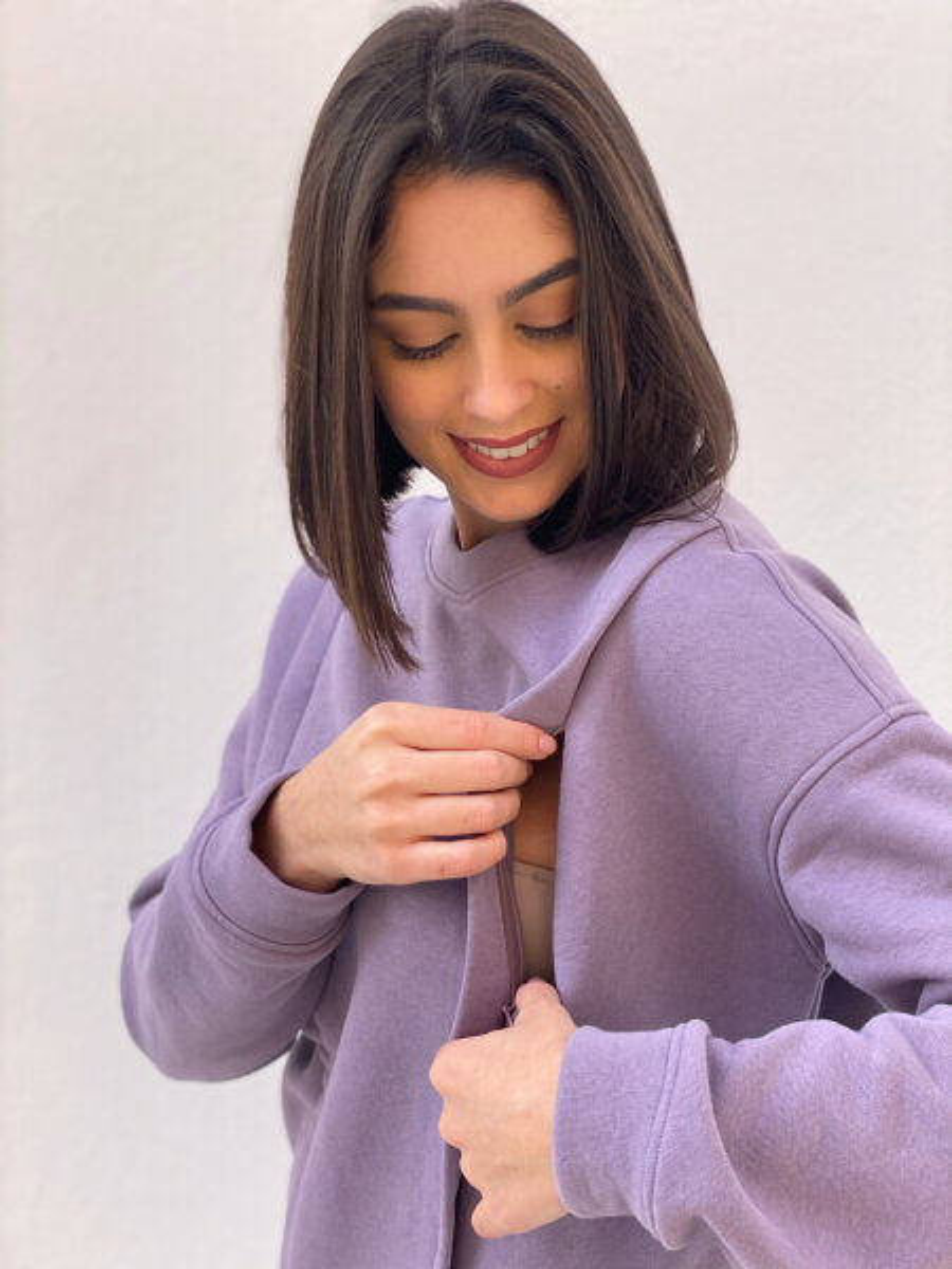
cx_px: 476
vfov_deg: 36.8
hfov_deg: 28.0
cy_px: 634
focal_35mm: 52
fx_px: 1907
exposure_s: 1/122
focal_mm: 6
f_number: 2
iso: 25
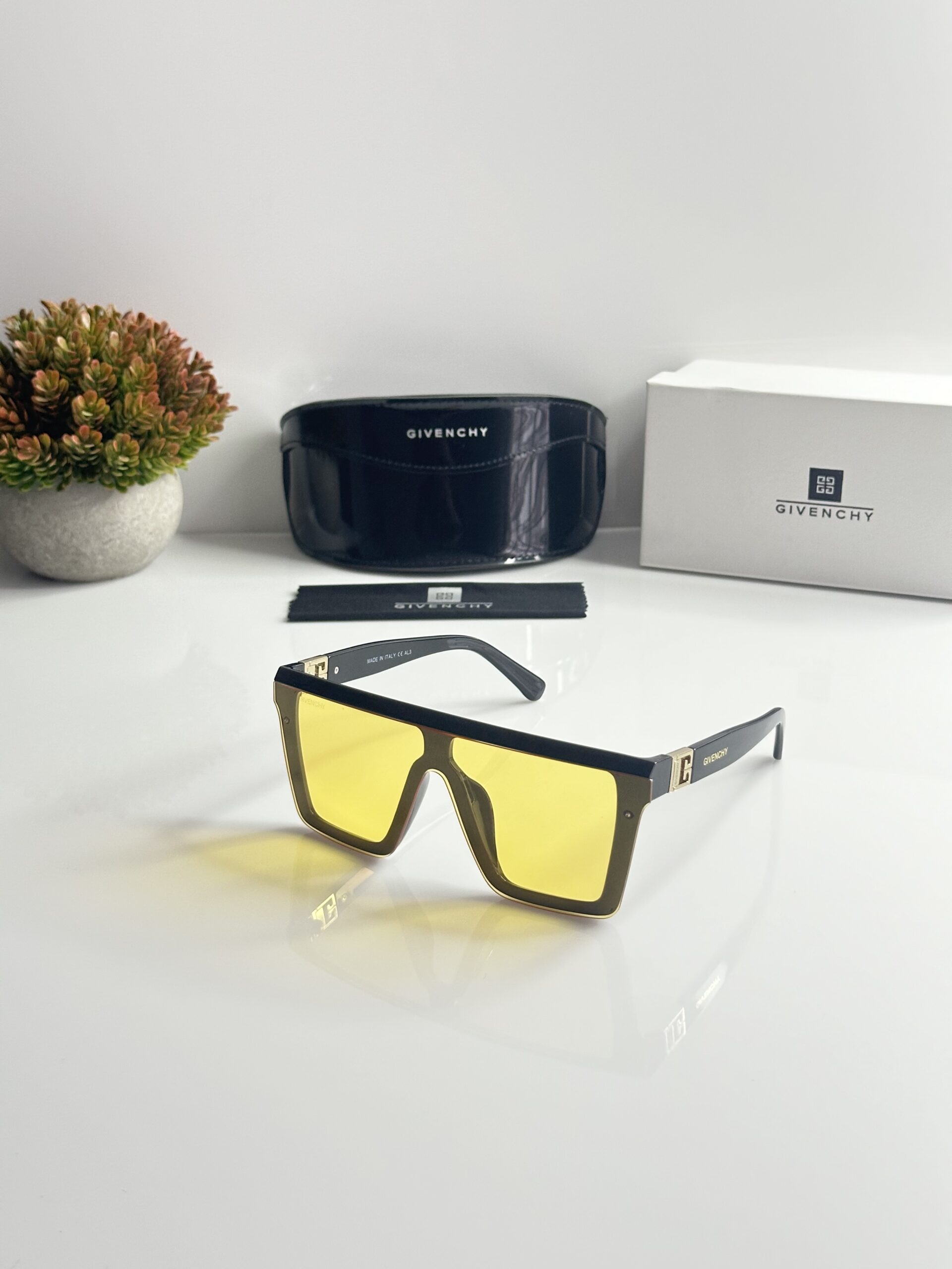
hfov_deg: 30.3
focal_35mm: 48
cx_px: 476
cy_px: 634
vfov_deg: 39.7
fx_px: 1760
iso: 200
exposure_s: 1/60
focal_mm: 6.86
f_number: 1.78
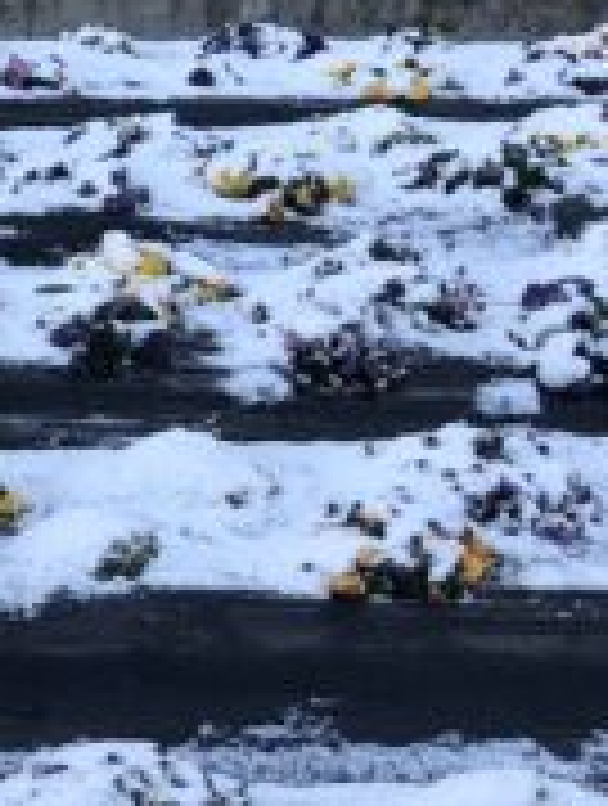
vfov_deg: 15.4
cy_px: 507
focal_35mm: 128
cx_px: -896
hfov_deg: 10.0
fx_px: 2987
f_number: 1.8
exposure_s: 1/240
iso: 20
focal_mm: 3.99
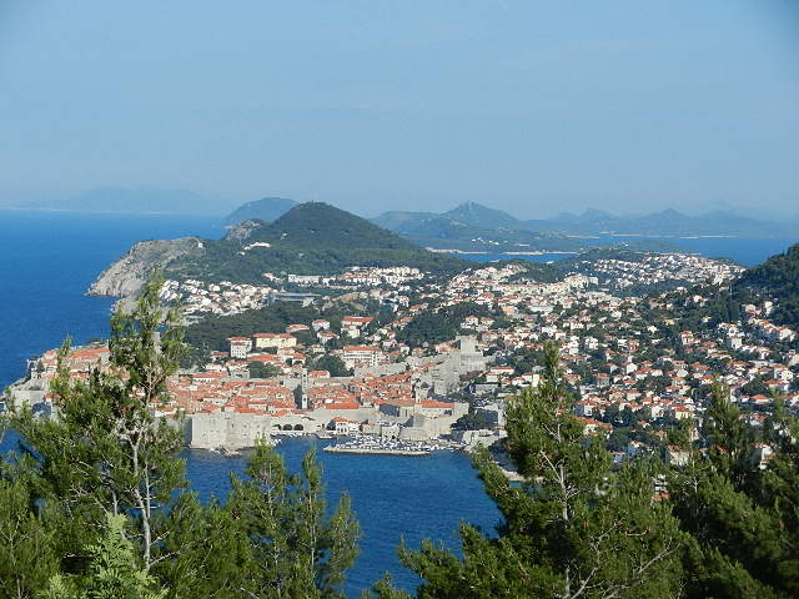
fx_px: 2447
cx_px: 400
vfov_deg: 14.0
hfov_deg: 18.5
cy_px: 300
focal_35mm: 106
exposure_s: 1/1000
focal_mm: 19.1
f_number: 5
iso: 160
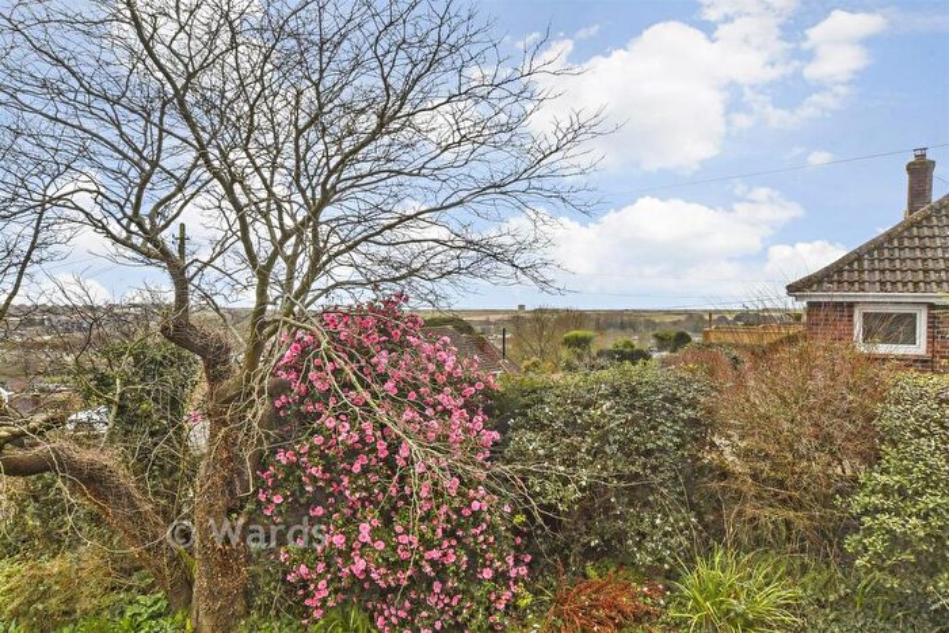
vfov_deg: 43.6
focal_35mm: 30
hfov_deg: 61.9
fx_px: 791
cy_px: 316
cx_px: 474
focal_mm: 20
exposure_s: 1/20
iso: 100
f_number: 14
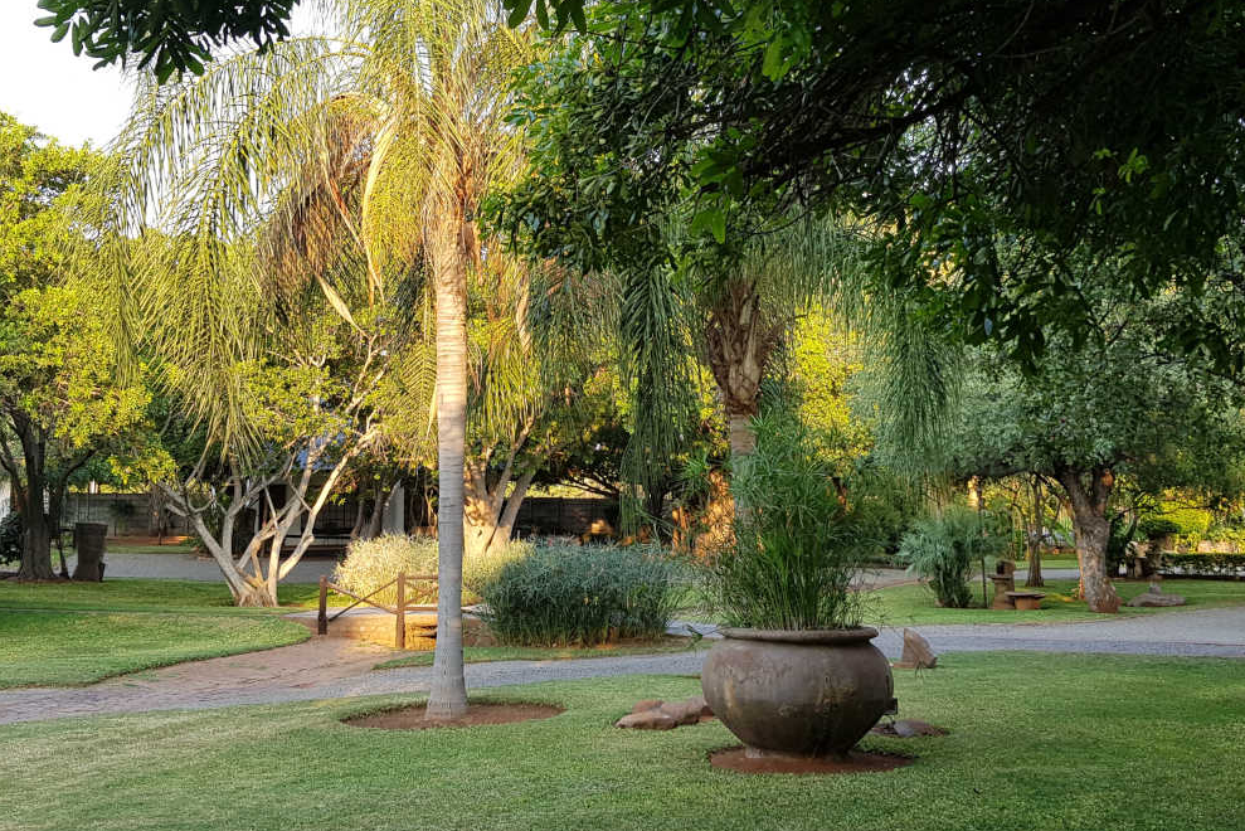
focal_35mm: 41
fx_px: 1418
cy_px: 368
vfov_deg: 32.6
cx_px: 639
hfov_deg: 47.4
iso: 40
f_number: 1.7
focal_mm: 4.2
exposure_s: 1/228
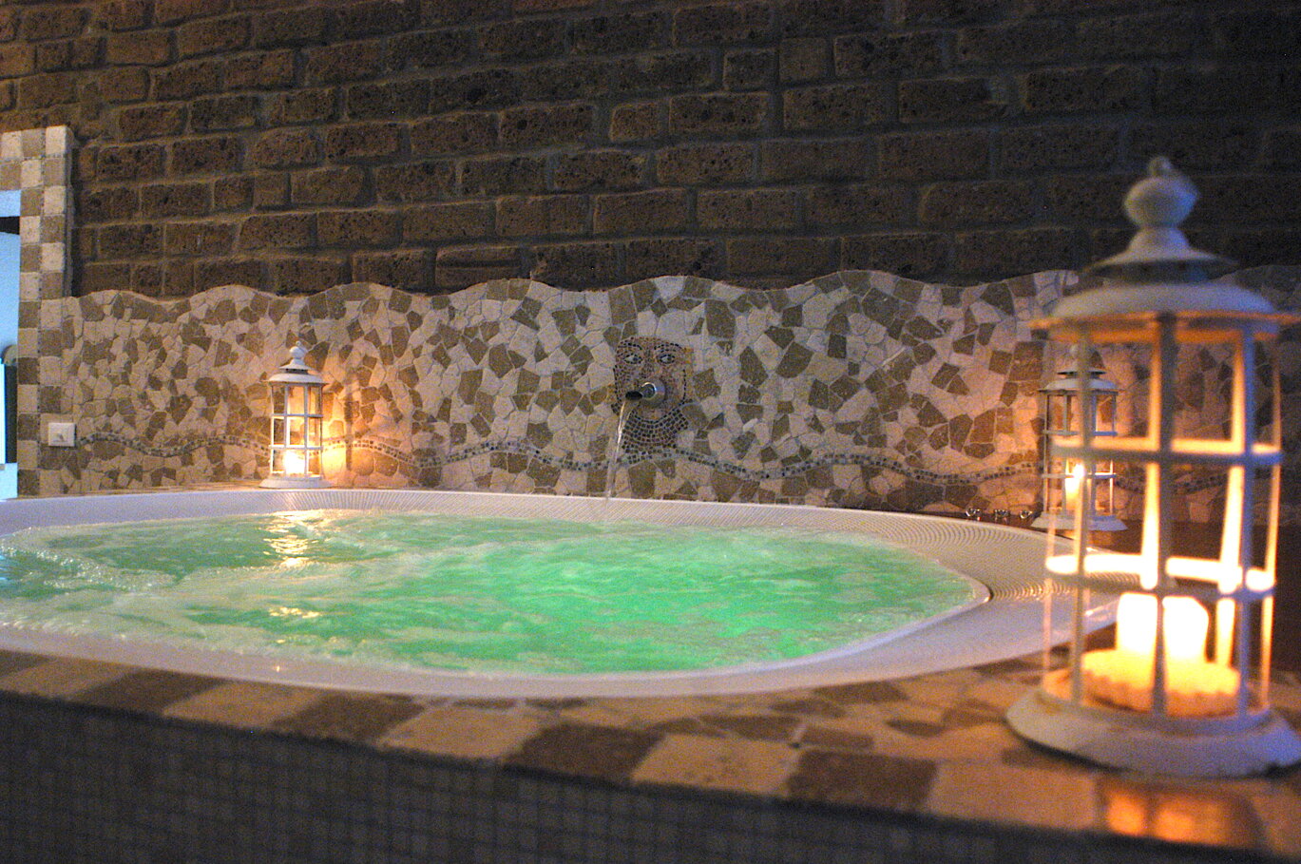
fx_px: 1083
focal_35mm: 30
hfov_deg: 62.0
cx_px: 650
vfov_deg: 43.5
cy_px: 432
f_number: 2.8
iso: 1600
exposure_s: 1/30
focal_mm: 20
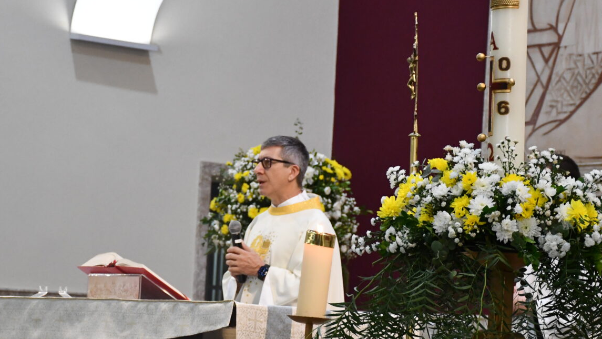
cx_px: 290
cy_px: 241
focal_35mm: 137
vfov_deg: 8.8
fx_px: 2187
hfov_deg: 15.7
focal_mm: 52
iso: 2200
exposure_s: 1/125
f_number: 4.8
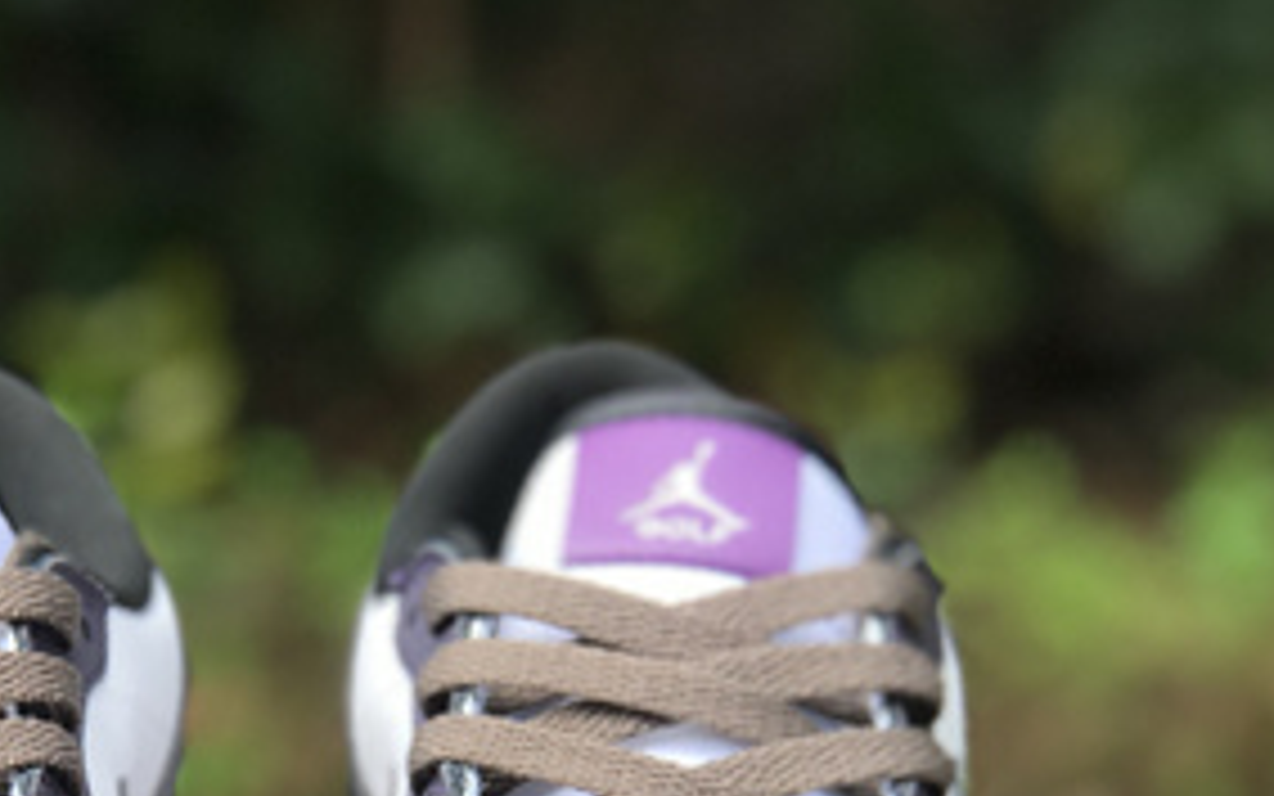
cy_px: 951
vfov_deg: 8.2
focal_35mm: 158
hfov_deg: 13.2
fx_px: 5487
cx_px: 293
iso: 20
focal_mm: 6.6
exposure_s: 1/110
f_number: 2.8
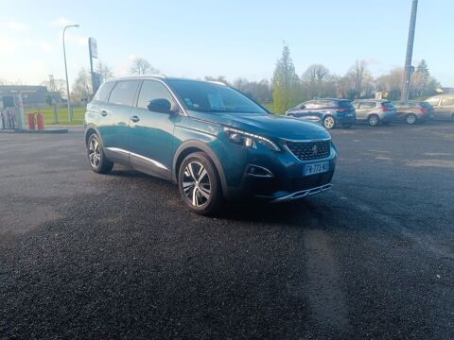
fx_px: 315
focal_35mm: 24
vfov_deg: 56.8
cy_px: 170
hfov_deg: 71.6
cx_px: 227
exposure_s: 1/180
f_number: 1.65
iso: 50
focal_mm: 6.14
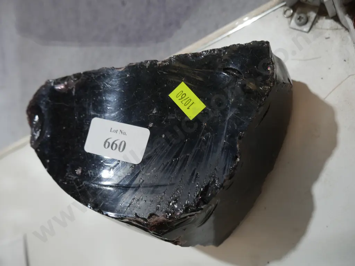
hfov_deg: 56.8
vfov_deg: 44.2
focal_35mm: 32
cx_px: 178
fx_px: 328
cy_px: 133
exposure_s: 1/60
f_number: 3.6
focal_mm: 16
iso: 250
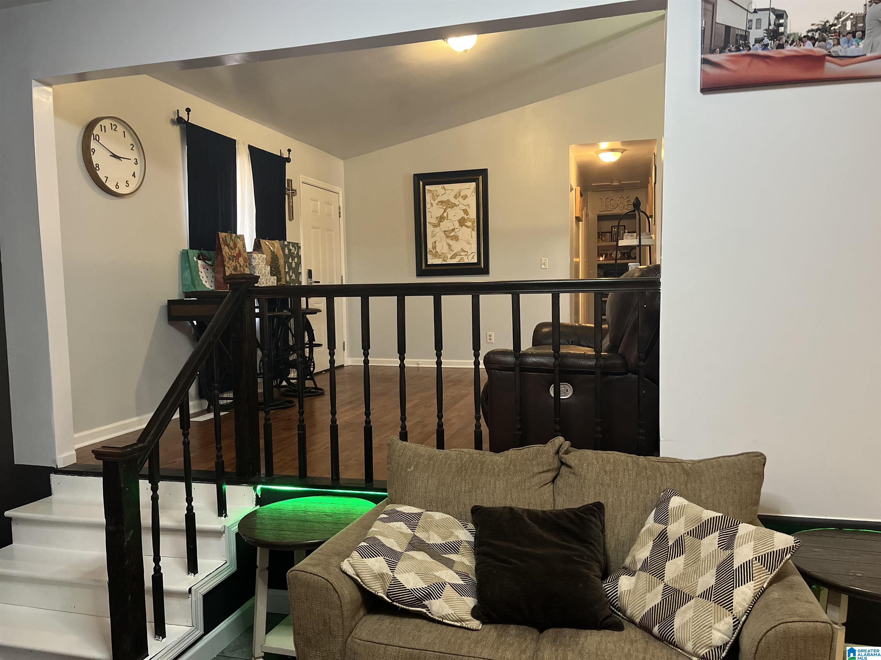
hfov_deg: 67.3
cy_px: 330
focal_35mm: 26
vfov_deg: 53.1
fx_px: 662
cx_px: 440
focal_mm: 5.1
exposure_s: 1/60
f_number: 1.6
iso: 400
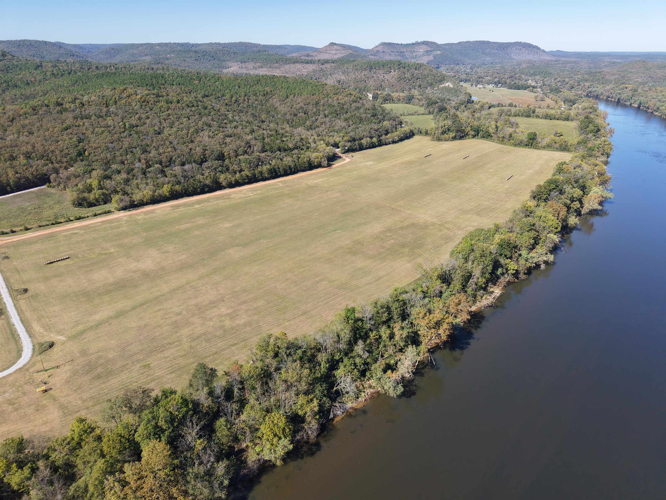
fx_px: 462
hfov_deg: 71.6
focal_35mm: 24
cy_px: 250
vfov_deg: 56.8
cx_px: 333
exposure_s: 1/4000
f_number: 1.8
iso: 240
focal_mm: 8.67
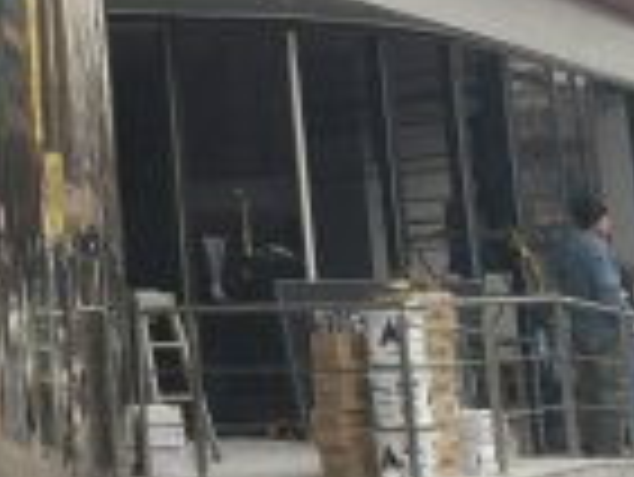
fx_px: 2145
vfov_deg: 12.4
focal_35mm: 117
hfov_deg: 15.7
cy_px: -110
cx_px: -261
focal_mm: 4.15
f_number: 2.2
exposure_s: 1/220
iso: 32
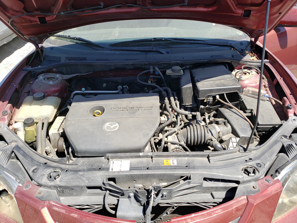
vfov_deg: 53.1
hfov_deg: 67.3
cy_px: 112
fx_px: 223
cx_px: 148
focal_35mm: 26
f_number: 1.5
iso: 50
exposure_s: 1/1000
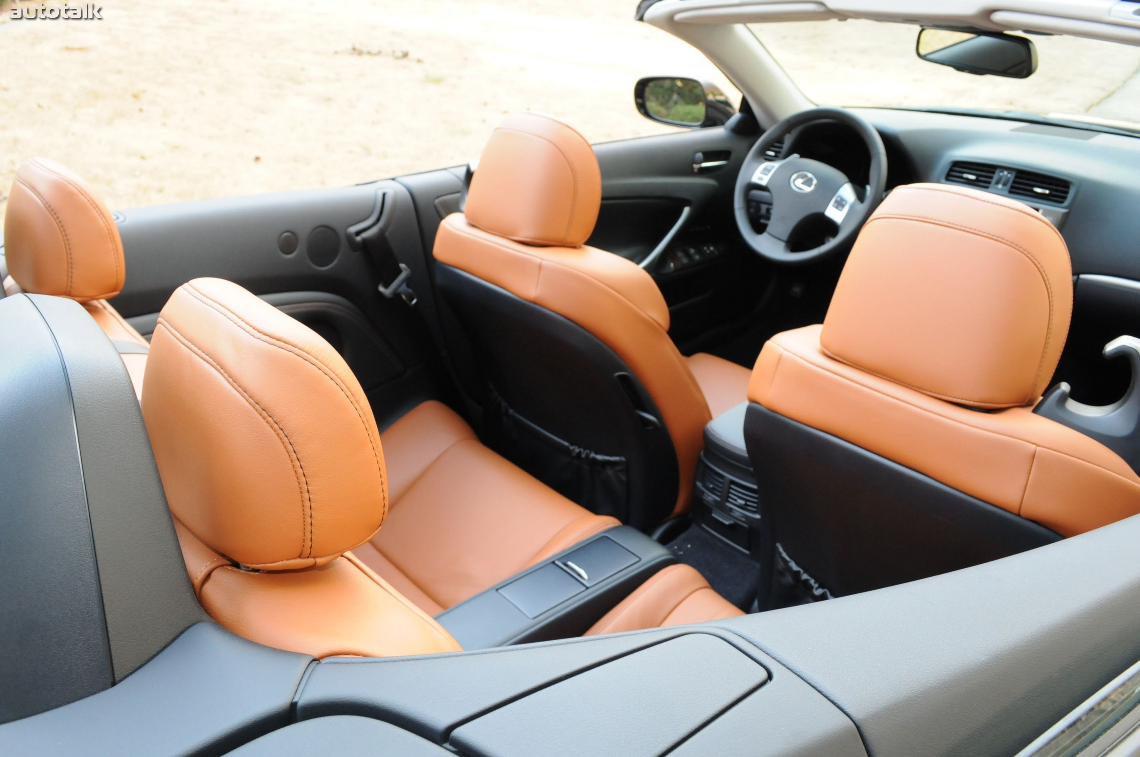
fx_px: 854
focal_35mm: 27
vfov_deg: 47.8
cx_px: 570
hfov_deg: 67.4
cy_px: 378
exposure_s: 1/100
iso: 1250
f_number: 8
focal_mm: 18
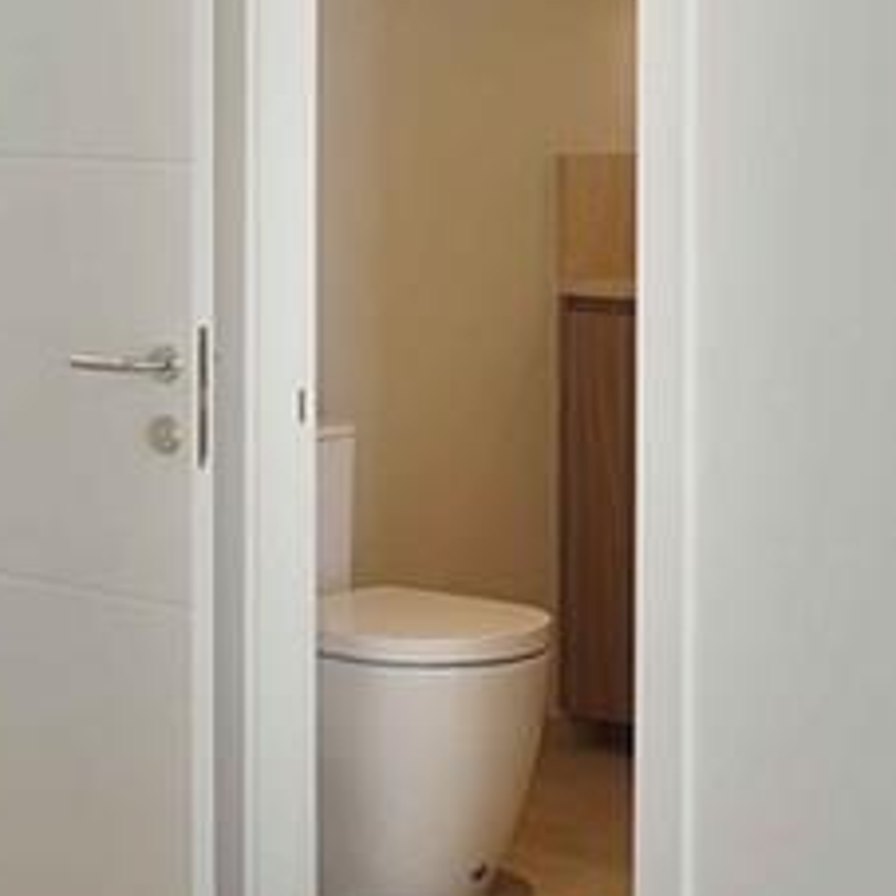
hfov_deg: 18.0
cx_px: 639
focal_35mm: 96
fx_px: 2811
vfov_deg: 17.8
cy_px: 83
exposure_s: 1/160
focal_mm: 16
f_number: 4.5
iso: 125
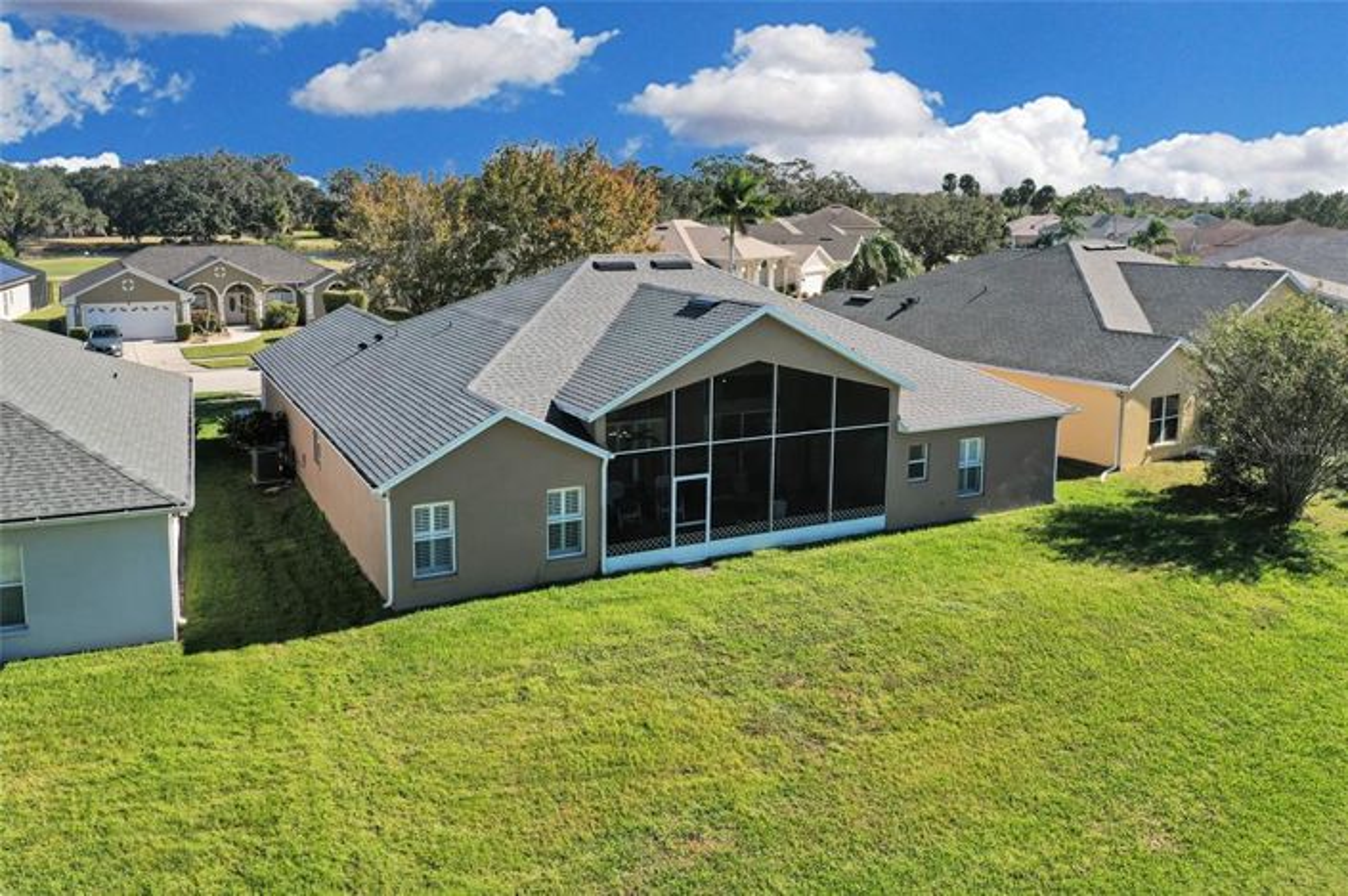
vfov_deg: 46.3
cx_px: 674
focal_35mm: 28
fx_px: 1048
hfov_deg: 65.5
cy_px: 448
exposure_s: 1/400
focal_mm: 10.26
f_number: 6.3
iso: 100
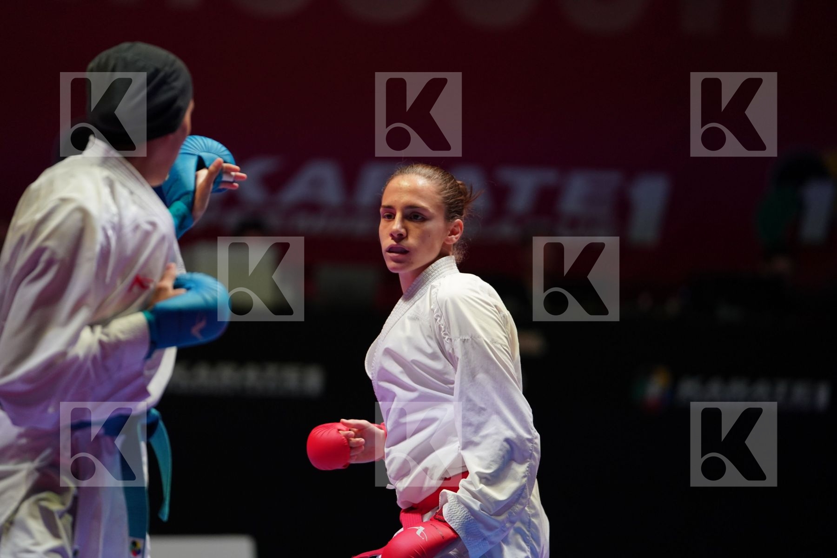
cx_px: 418
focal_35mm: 198
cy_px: 279
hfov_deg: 10.4
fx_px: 4603
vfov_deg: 6.9
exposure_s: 1/1000
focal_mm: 198
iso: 1600
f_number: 2.8
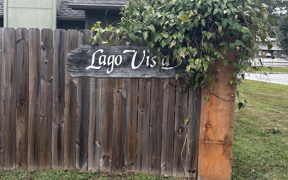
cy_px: 91
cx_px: 142
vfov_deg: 23.1
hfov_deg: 36.3
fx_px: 440
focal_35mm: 56
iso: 32
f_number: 1.6
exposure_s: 1/282
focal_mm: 5.96
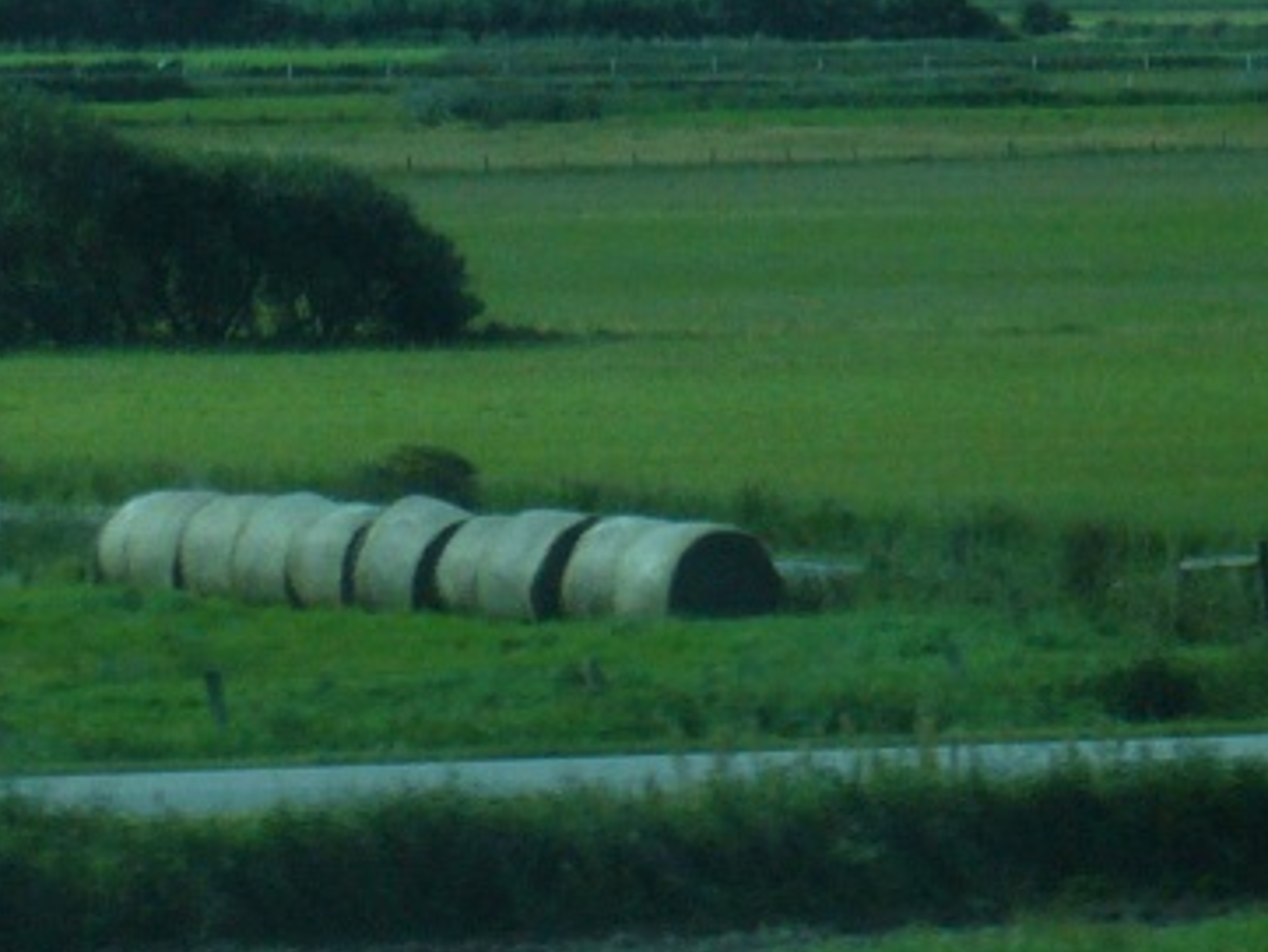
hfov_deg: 5.3
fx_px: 13631
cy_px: -151
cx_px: 825
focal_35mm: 372
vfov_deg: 4.0
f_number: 5
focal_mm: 17.4
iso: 100
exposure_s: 1/250
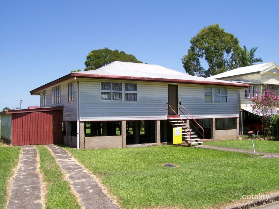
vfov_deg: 39.7
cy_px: 104
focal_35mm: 36
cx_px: 140
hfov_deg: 51.4
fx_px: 290
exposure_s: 1/460
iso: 80
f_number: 4.8
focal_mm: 6
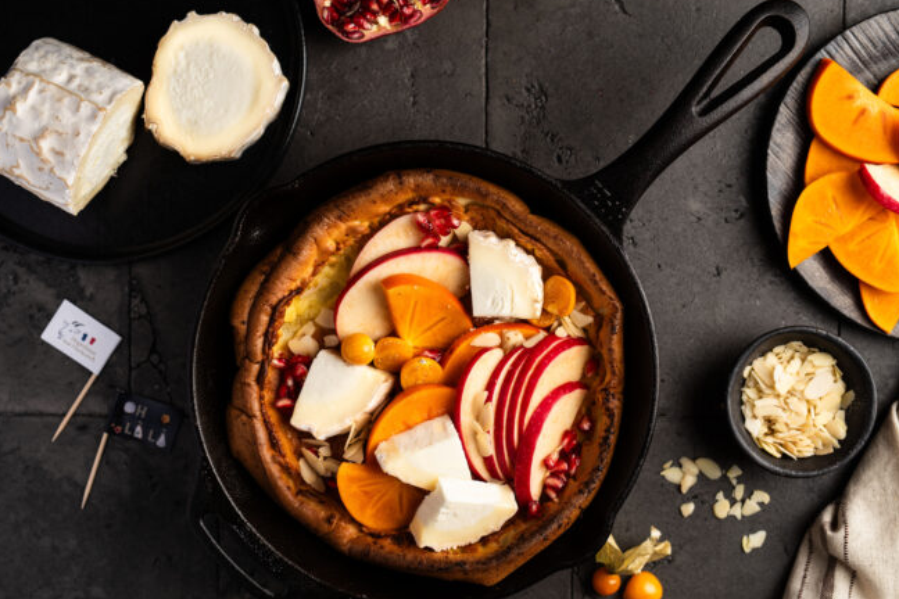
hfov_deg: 36.9
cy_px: 303
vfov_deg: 25.1
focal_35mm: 54
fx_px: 1348
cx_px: 436
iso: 125
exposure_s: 1/125
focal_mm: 50
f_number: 4
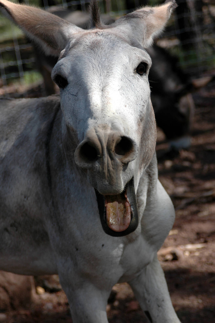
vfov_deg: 14.9
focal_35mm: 138
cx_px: 108
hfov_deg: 9.9
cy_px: 162
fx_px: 1239
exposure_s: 1/500
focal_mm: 92
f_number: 5.6
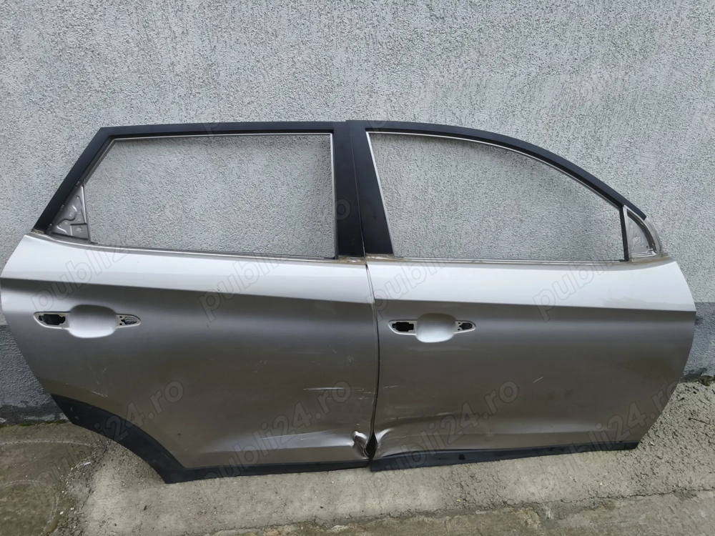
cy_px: 268
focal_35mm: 23
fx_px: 475
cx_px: 358
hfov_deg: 73.9
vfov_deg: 58.9
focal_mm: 5.35
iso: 320
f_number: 1.7
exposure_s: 1/50
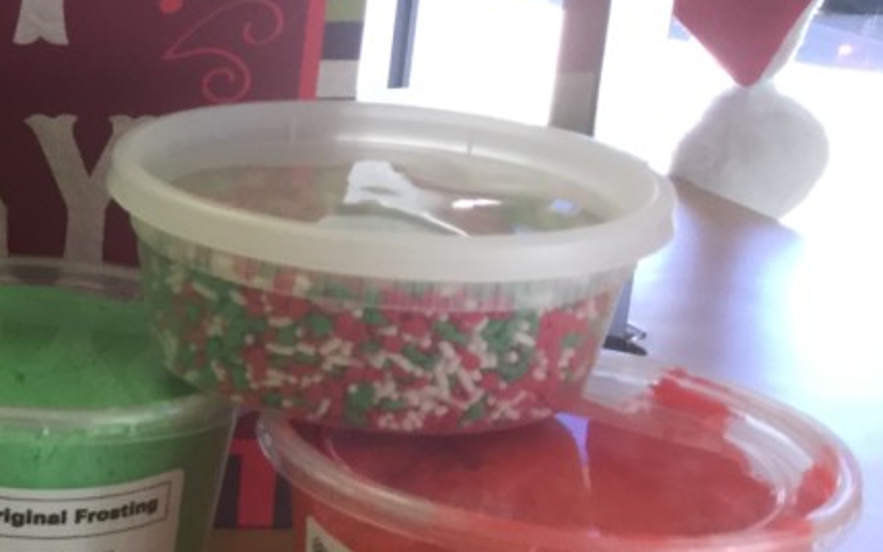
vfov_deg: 14.2
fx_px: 2214
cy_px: 311
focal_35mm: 92
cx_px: -284
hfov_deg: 20.5
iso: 32
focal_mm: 3.3
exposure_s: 1/40
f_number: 2.4
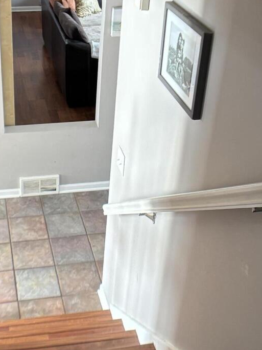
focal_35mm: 76
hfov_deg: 19.3
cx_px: 67
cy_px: 155
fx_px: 767
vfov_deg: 25.6
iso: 160
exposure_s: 1/60
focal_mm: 5.96
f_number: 1.6
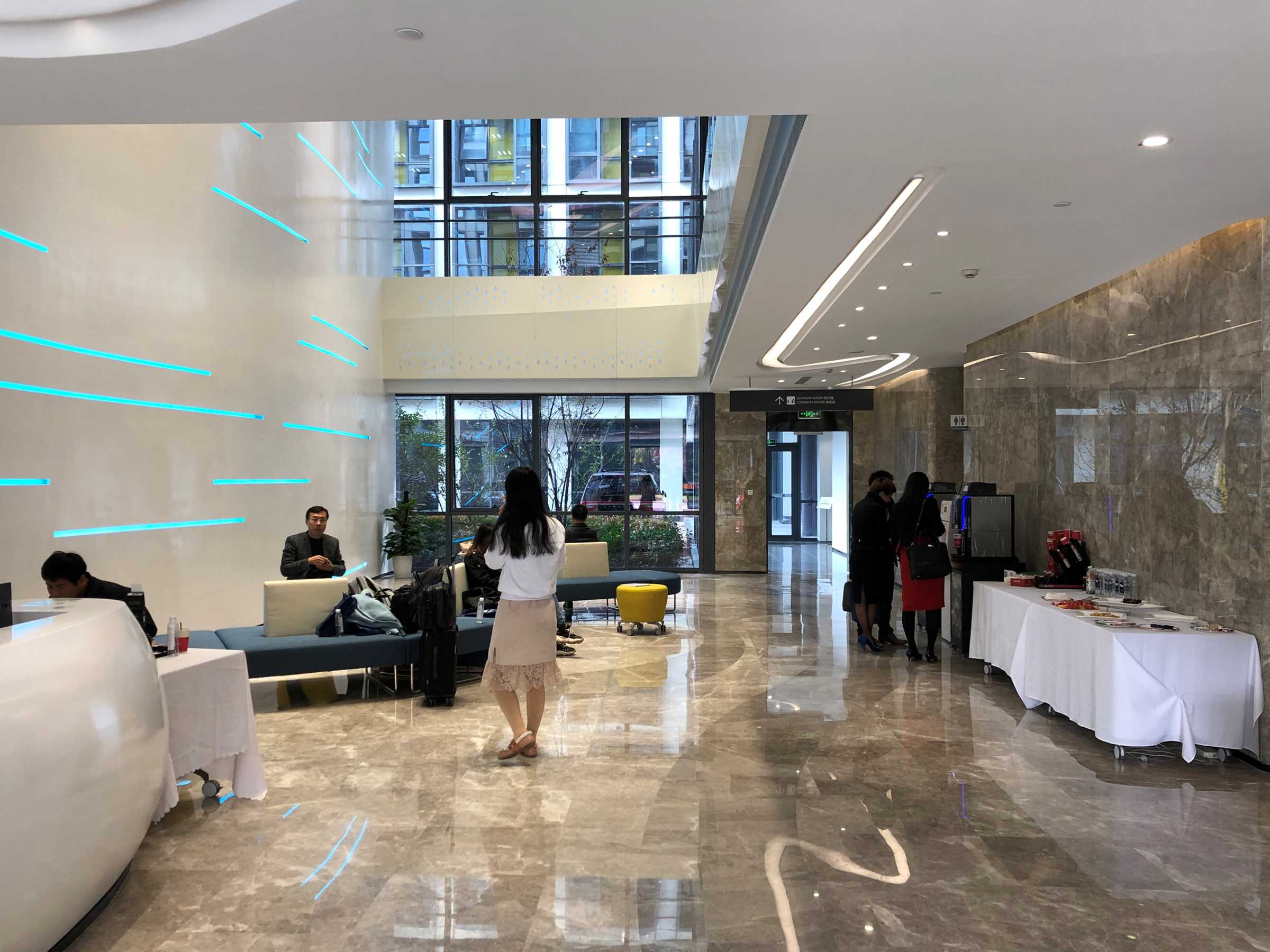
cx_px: 635
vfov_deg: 49.7
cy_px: 476
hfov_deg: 63.4
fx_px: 1027
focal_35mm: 28
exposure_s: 1/50
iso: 25
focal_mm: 4
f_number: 1.8
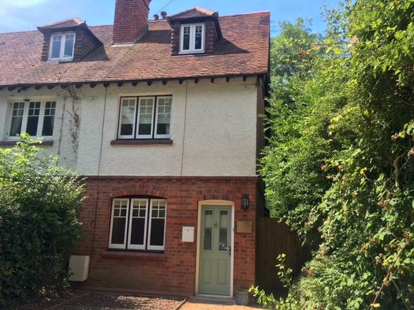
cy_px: 155
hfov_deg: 61.7
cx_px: 207
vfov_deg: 48.2
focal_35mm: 29
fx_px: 347
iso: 25
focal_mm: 4.15
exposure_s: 1/506
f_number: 2.2
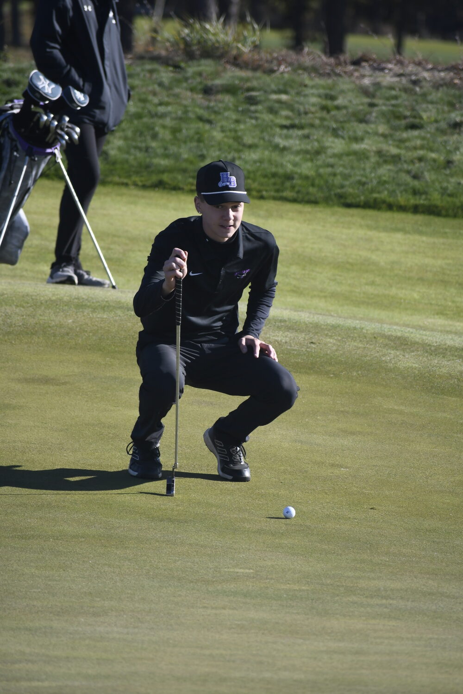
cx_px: 232
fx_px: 8681
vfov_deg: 4.6
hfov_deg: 3.1
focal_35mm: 450
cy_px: 347
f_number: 6.3
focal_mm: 300
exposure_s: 1/1000
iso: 400
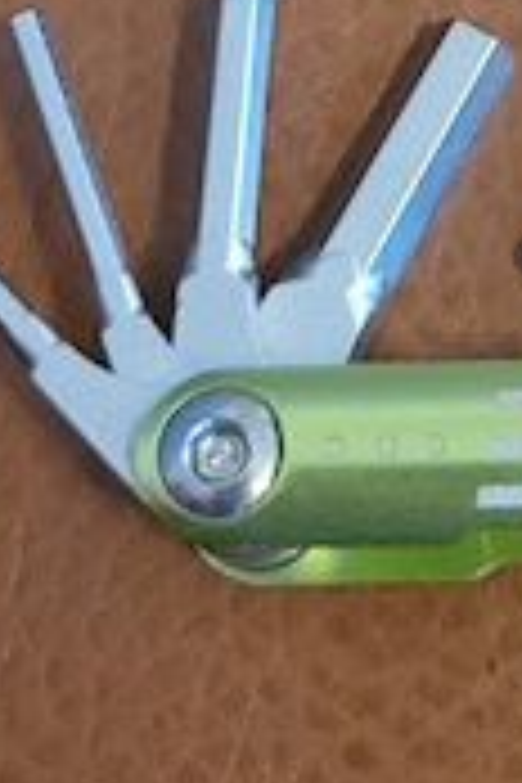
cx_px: 711
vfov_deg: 15.3
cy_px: -392
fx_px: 2697
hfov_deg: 10.8
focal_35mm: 124
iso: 640
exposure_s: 1/24
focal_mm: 5.4
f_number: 1.8
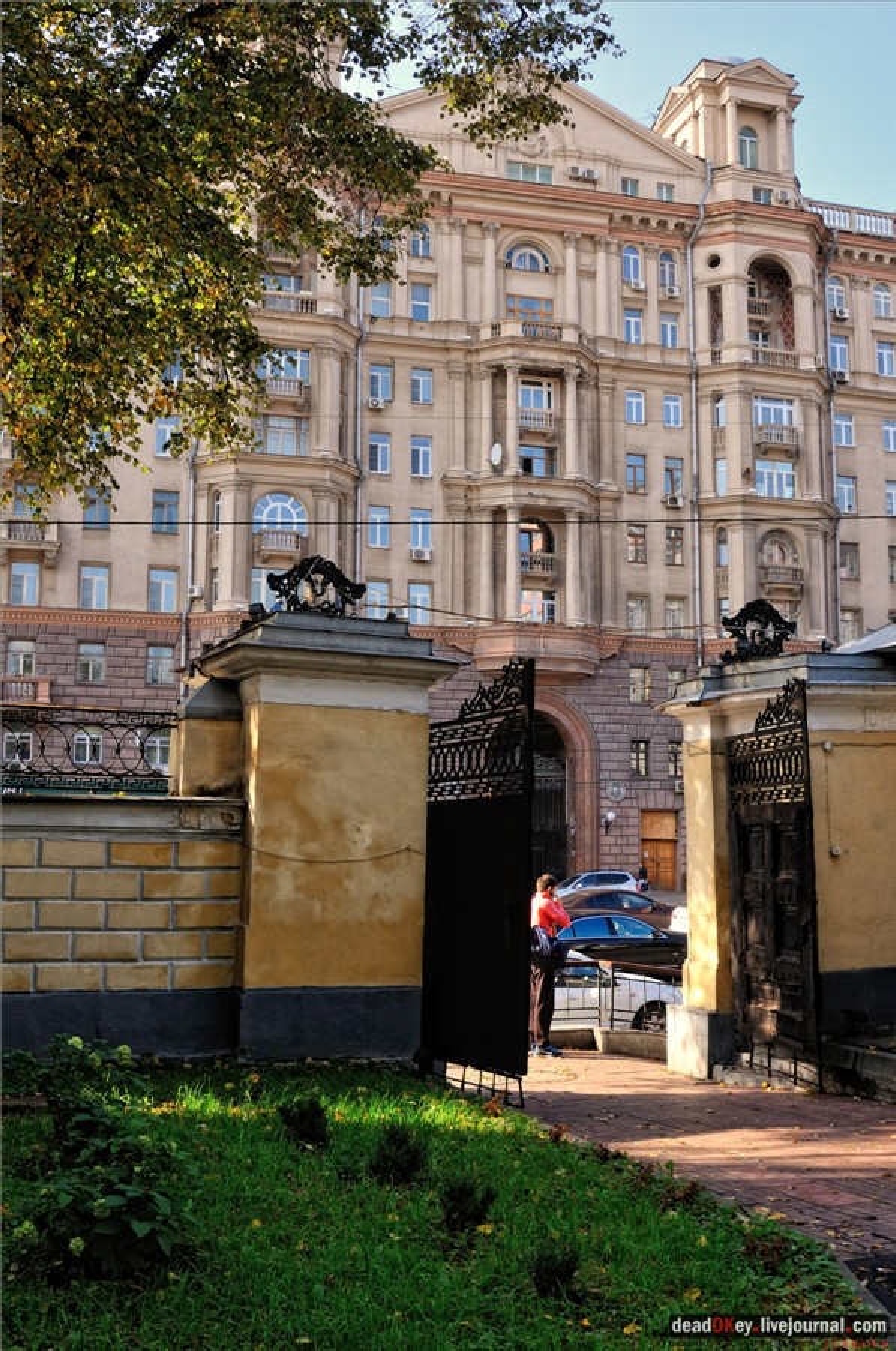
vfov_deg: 53.2
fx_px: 1349
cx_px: 448
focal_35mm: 36
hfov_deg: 36.8
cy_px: 676
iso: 320
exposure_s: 1/200
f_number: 9
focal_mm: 24
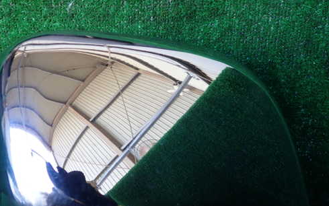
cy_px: 119
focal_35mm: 39
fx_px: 350
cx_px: 137
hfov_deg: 50.1
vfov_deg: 32.7
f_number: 2.3
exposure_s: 1/60
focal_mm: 5.4
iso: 160
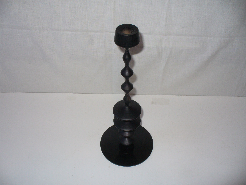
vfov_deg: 38.7
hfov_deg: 50.1
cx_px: 123
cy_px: 92
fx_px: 263
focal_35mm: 37
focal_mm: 6.1
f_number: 2.8
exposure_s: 1/30
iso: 100
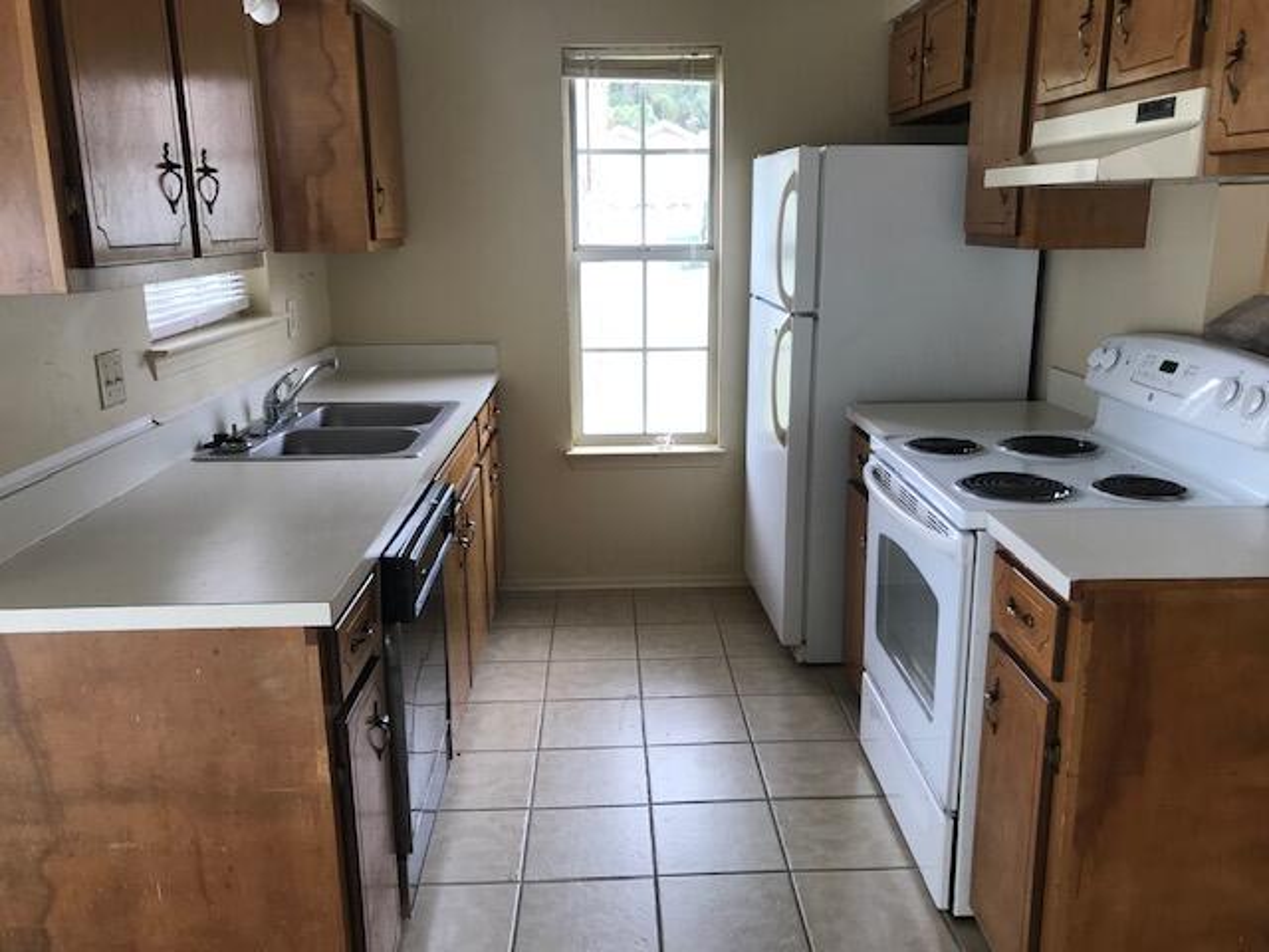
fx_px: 1026
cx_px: 634
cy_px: 476
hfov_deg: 63.4
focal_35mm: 28
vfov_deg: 49.7
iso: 25
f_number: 1.8
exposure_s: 1/60
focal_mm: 3.99
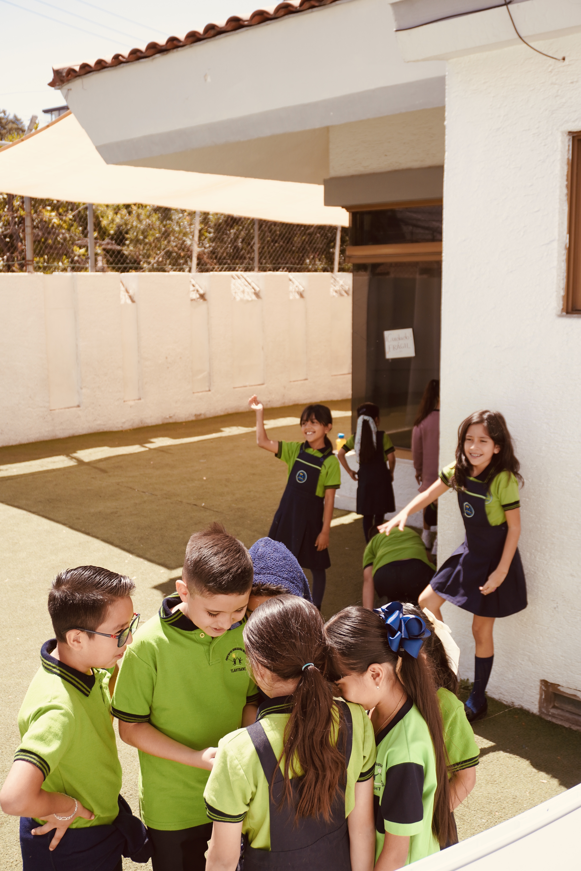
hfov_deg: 35.5
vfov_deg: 51.3
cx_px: 290
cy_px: 436
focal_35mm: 38
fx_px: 908
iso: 100
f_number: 4.5
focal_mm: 25
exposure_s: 1/320
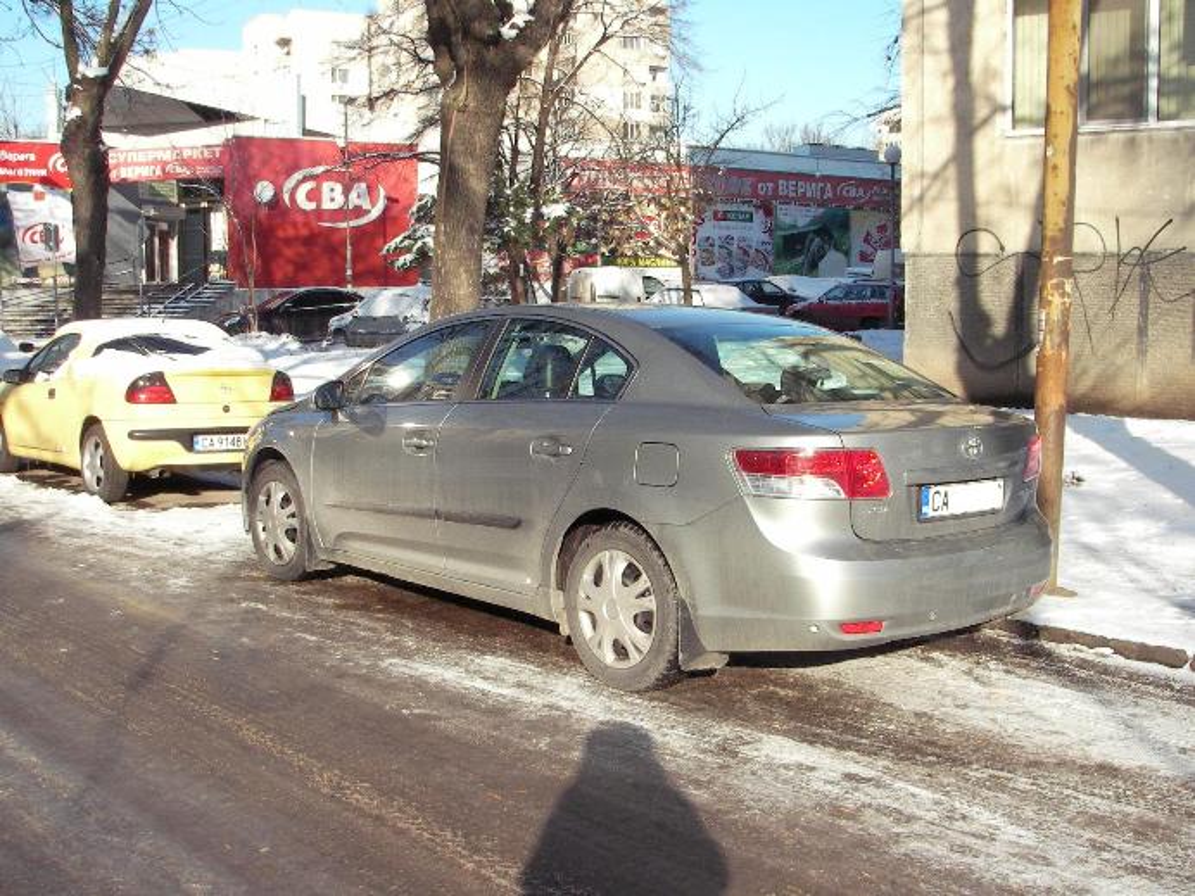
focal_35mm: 38
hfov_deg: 49.0
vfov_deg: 37.7
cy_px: 448
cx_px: 598
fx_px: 1312
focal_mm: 6.3
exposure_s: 1/156
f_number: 6.6
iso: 50
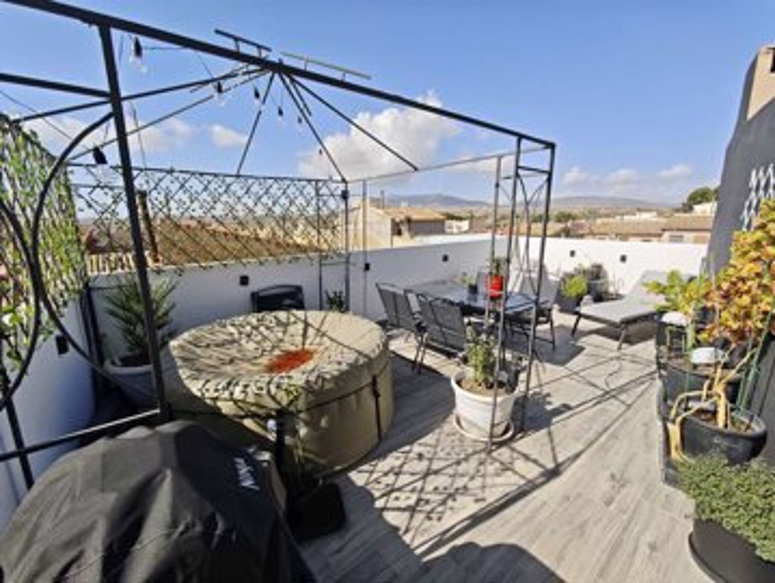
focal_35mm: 14
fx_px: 314
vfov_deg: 85.8
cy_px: 292
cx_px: 388
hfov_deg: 102.0
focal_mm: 2.16
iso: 50
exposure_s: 1/803
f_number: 2.2
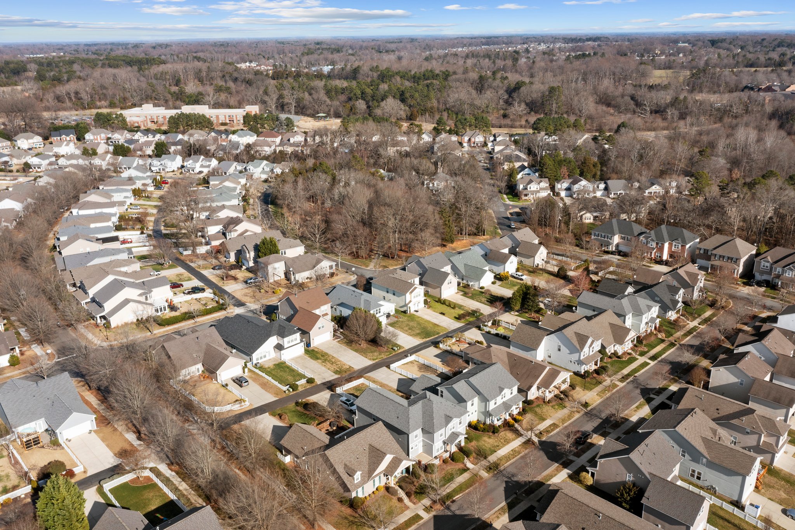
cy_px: 265
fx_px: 618
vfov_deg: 46.4
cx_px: 398
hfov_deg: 65.5
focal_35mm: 28
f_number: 5.6
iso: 100
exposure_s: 1/500
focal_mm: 10.26
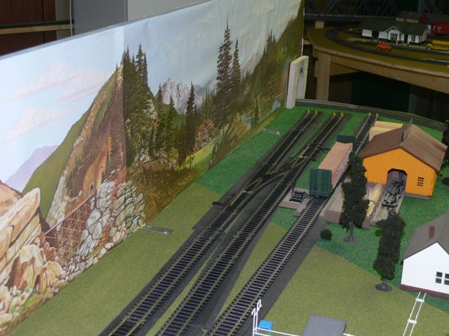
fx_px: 726
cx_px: 251
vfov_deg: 26.1
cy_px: 156
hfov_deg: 34.3
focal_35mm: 56
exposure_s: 1/30
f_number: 3.2
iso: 100
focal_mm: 10.3
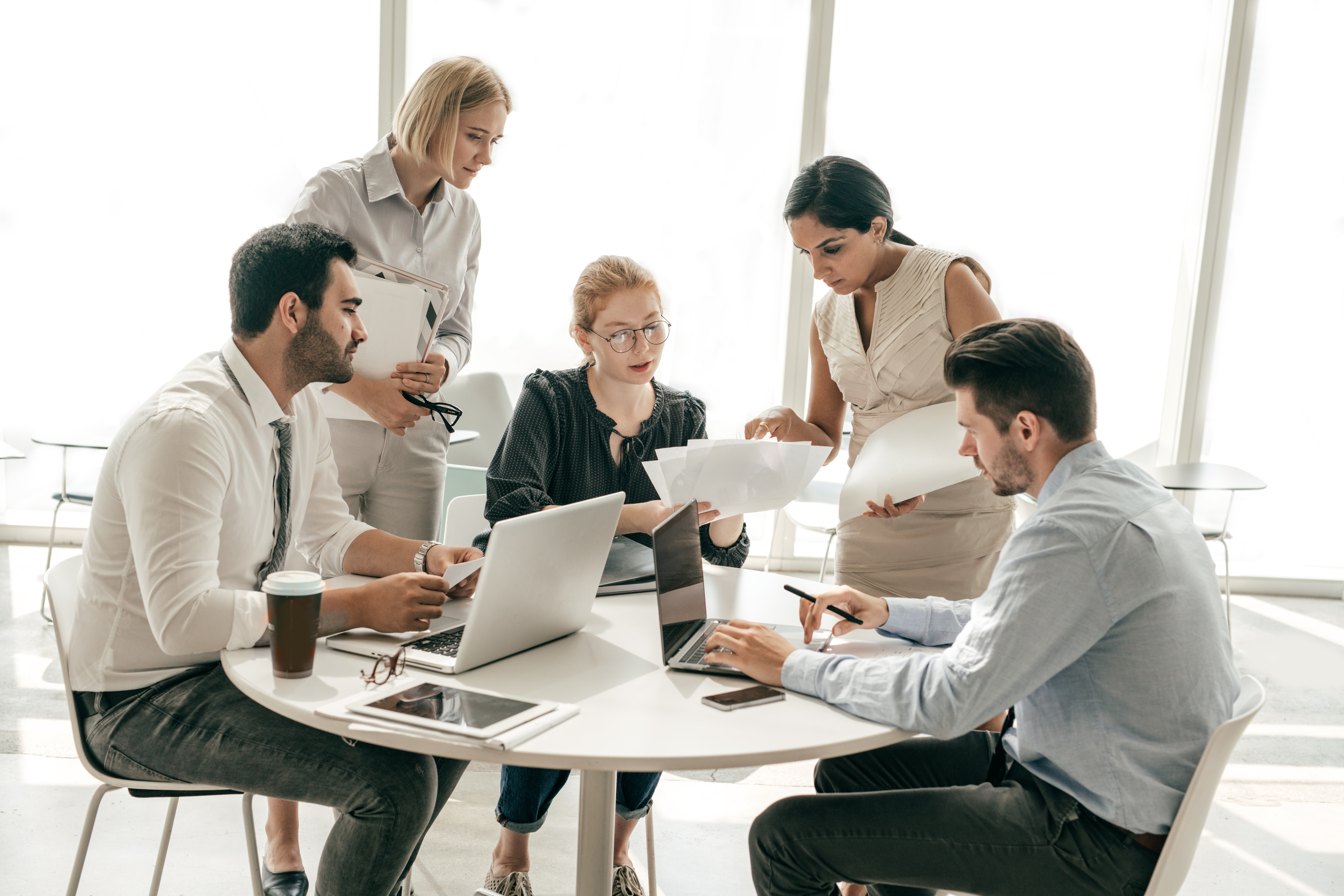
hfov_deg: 39.6
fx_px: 1867
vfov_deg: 27.0
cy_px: 448
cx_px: 672
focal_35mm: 50
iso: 400
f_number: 3.5
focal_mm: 50
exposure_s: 1/640
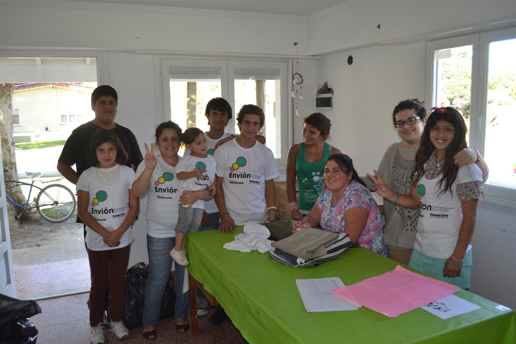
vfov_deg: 43.6
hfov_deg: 61.9
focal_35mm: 30
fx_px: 430
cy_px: 172
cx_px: 258
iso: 320
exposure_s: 1/125
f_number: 4
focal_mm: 20
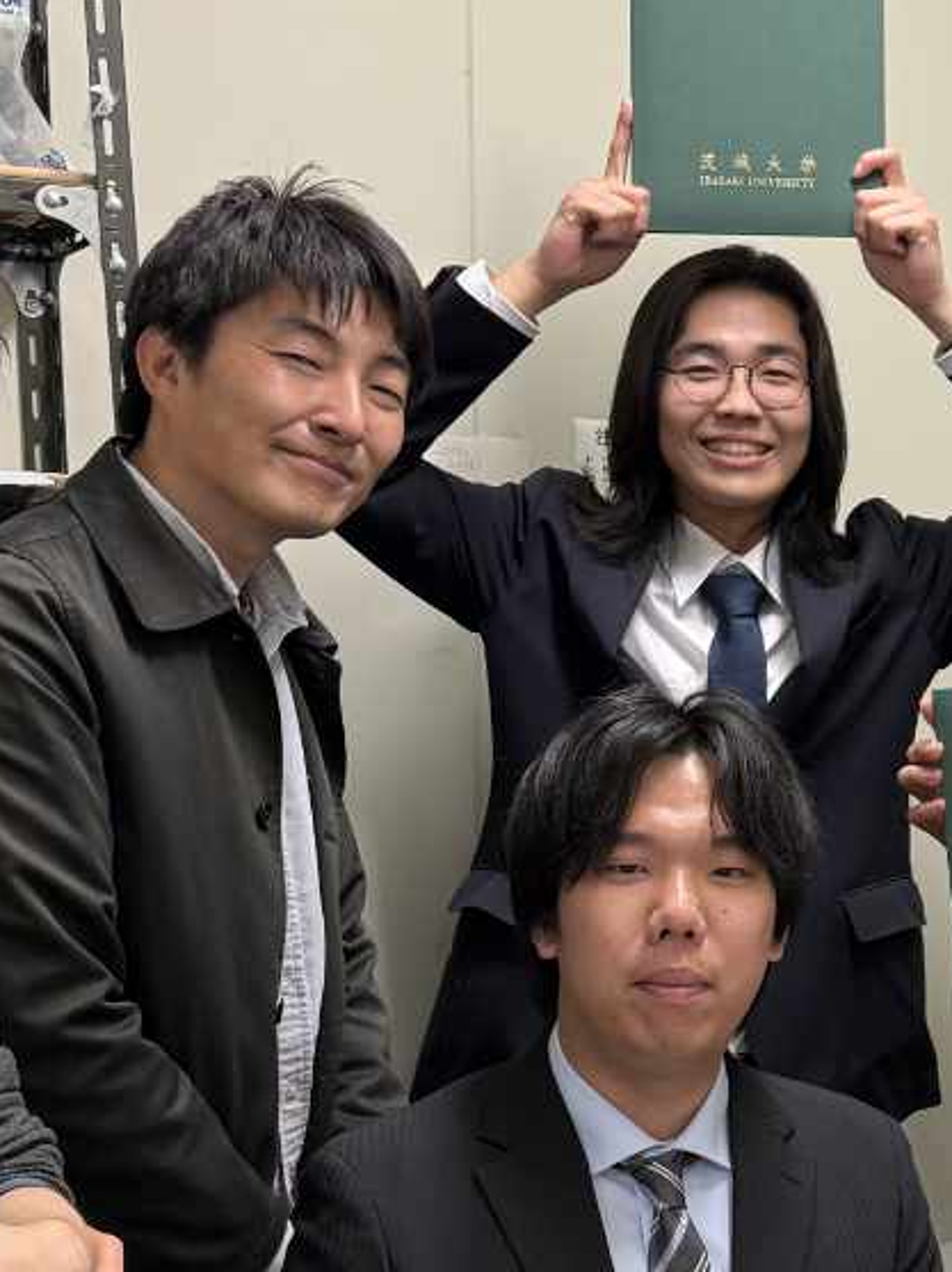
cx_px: 1018
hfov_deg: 20.4
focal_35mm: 69
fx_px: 2533
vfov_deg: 28.1
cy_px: 724
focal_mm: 6.8
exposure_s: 1/100
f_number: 1.8
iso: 200
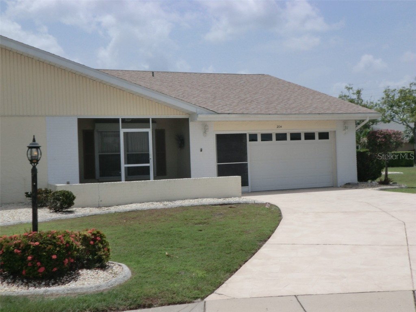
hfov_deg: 42.1
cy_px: 156
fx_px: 541
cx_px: 208
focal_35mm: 45
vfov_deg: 32.2
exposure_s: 1/200
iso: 50
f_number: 10.8
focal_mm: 8.2
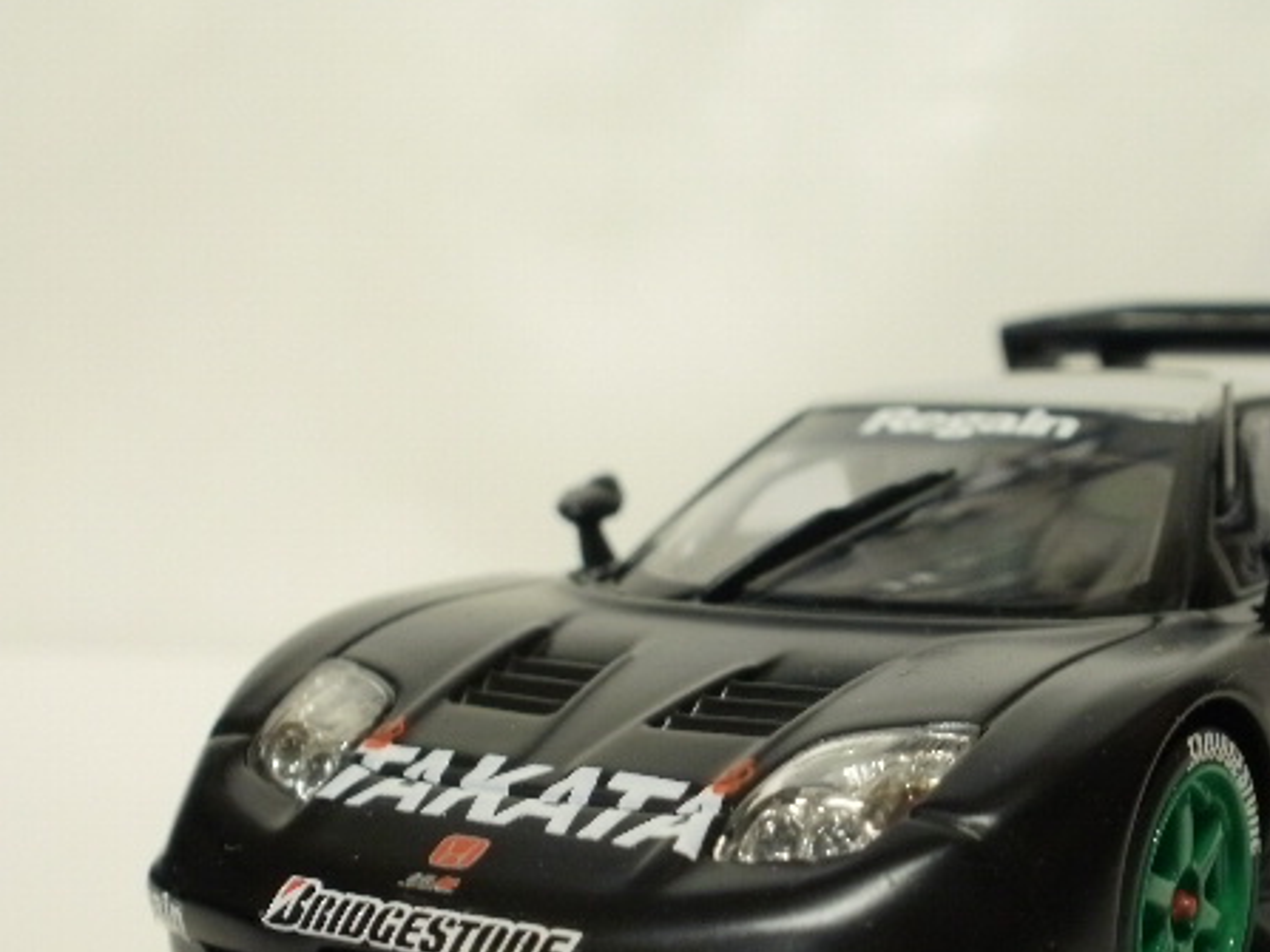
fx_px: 2311
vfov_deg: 23.1
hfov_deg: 30.5
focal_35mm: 63
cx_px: 861
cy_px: 662
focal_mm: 7.7
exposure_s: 1/8
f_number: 4
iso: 125
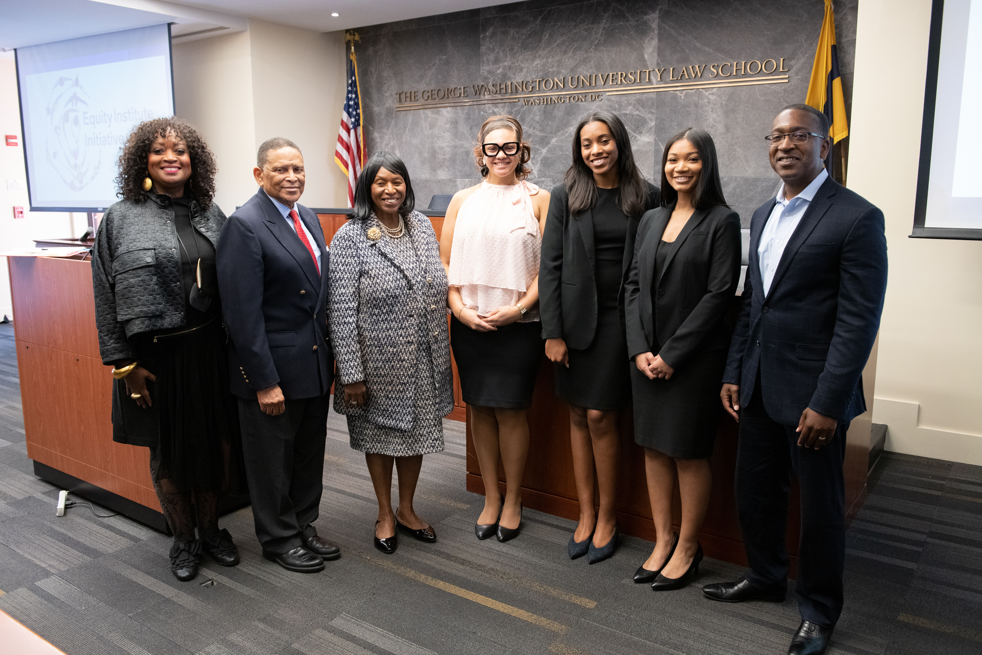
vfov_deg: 45.0
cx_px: 491
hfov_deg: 63.7
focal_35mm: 29
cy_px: 328
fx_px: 791
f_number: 5
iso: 4000
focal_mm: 29
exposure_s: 1/125
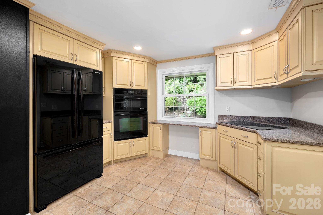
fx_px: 134
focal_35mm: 15
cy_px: 108
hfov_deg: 100.4
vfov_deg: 77.2
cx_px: 162
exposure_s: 1/80
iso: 250
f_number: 8
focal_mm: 15
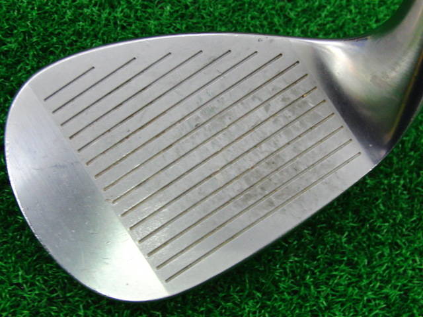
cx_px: 212
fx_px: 525
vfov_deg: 33.6
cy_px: 158
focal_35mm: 43
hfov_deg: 43.9
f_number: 3.7
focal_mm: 7.54
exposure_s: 1/50
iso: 400
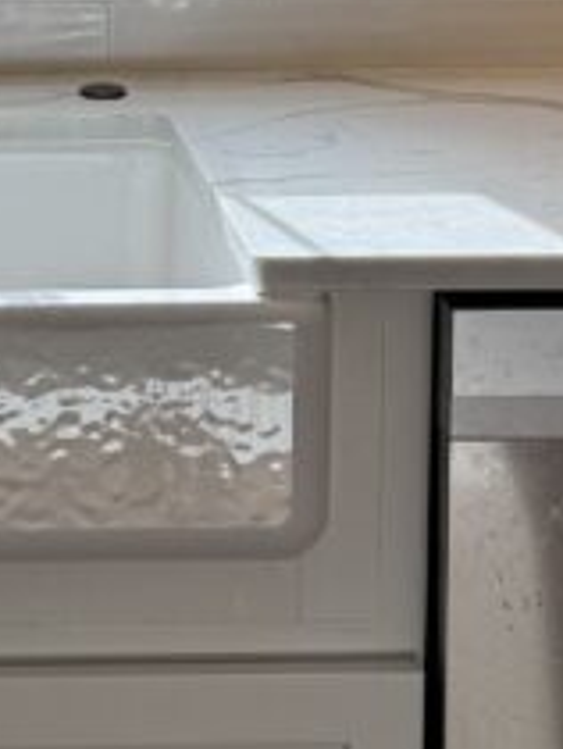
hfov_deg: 12.3
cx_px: -143
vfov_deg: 16.4
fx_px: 2532
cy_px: -21
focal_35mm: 117
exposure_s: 1/294
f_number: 1.78
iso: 80
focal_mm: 6.76
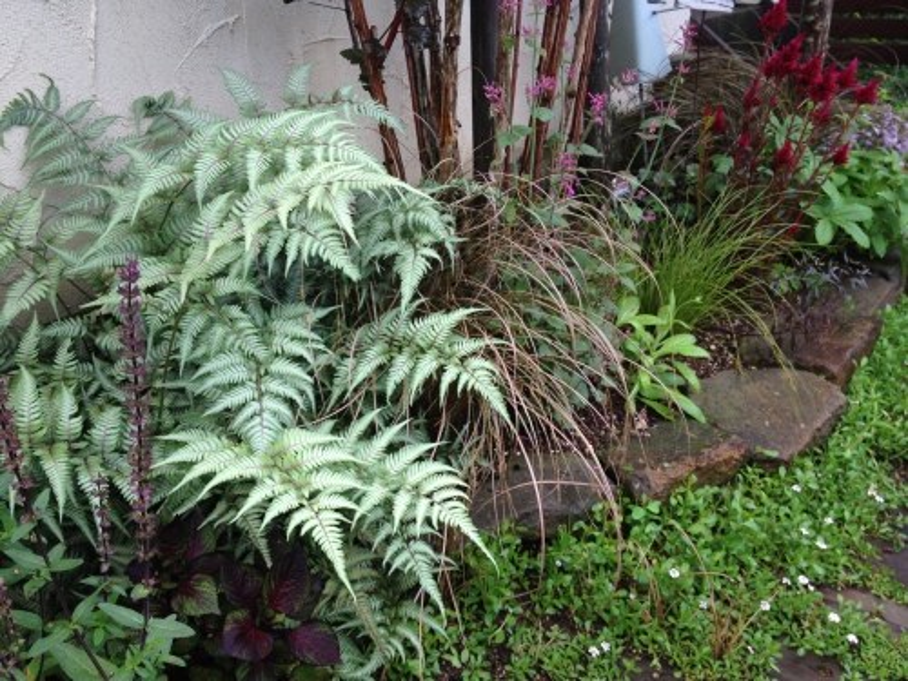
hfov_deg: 52.6
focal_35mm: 35
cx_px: 454
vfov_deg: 40.7
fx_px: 918
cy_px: 340
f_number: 2.4
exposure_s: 1/60
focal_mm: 4.28
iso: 64
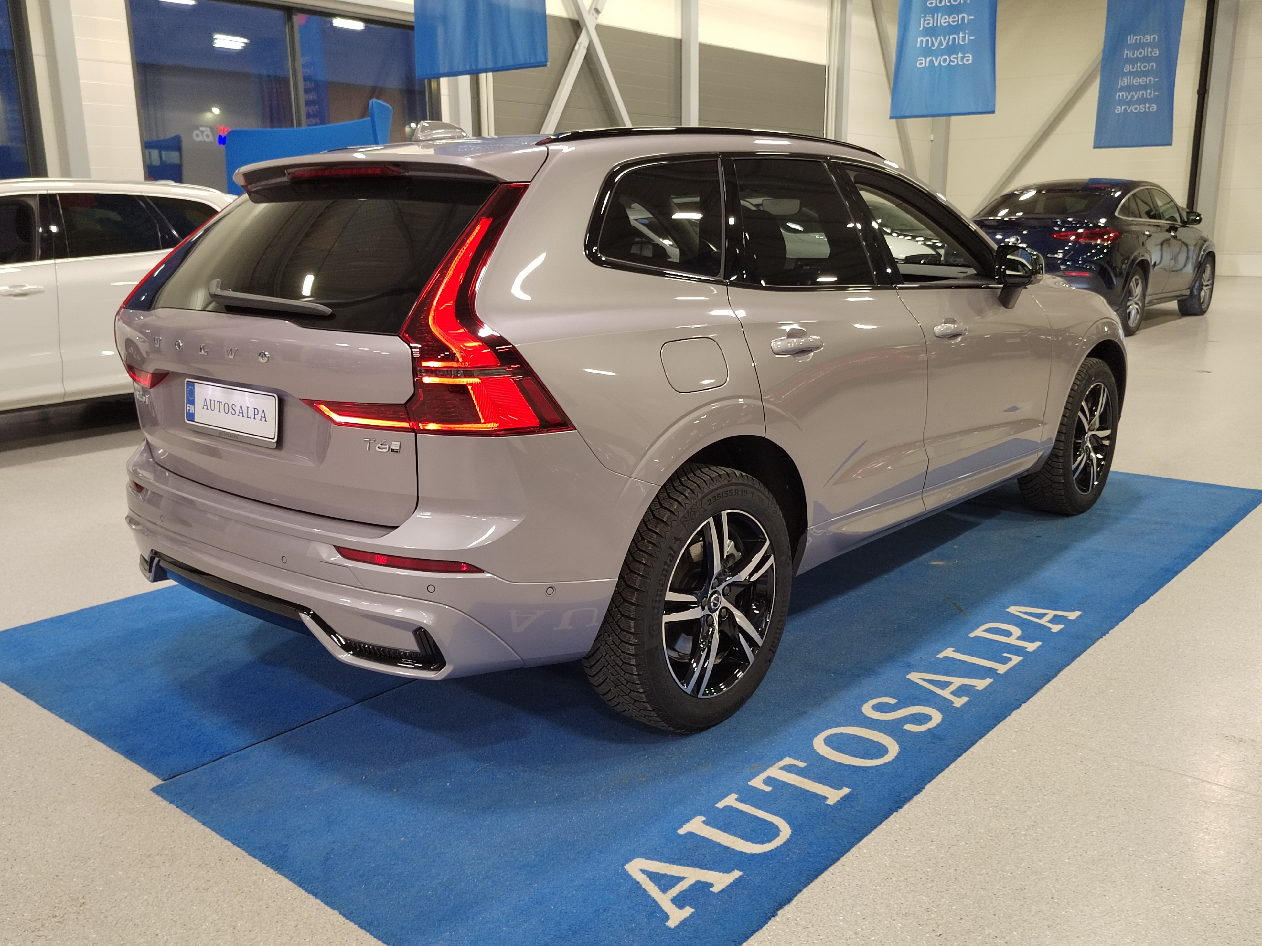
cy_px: 473
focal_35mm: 30
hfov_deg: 60.0
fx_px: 1094
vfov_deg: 46.8
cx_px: 631
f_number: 1.9
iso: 1053
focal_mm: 5.52
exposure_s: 1/100
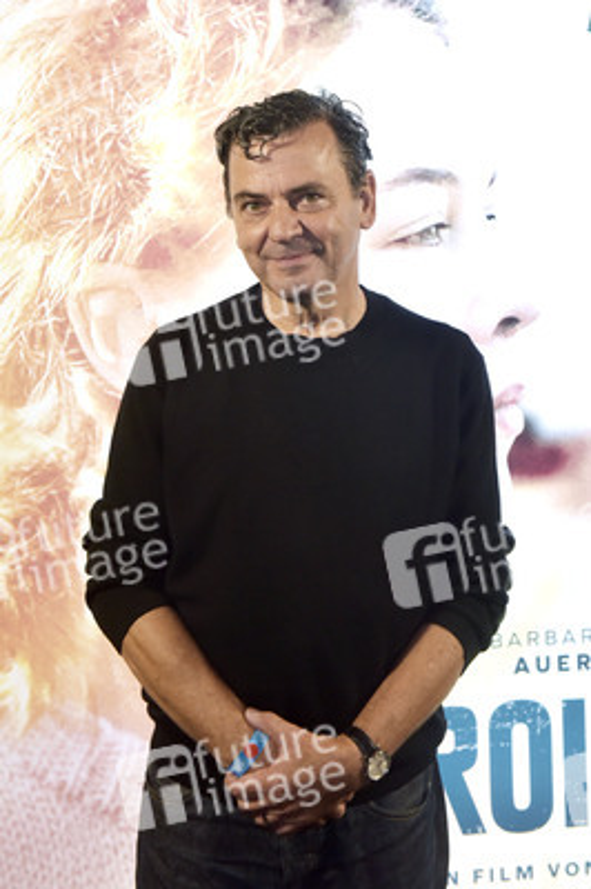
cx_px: 296
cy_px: 444
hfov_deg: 28.0
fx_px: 1184
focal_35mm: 48
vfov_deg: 41.1
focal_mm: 48
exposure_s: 1/200
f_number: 5.6
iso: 1250
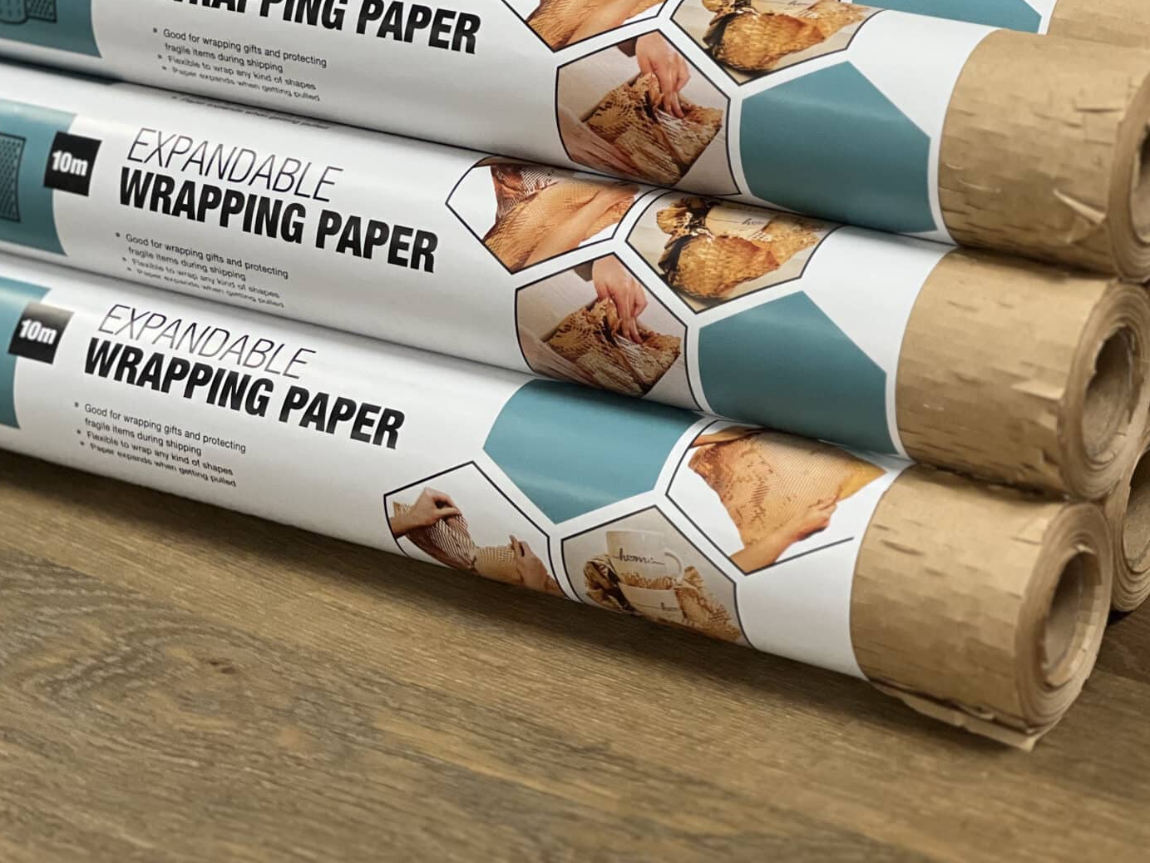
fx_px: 3787
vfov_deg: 13.0
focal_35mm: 114
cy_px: 237
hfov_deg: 17.3
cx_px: 458
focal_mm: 9
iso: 200
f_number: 2.8
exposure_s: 1/100
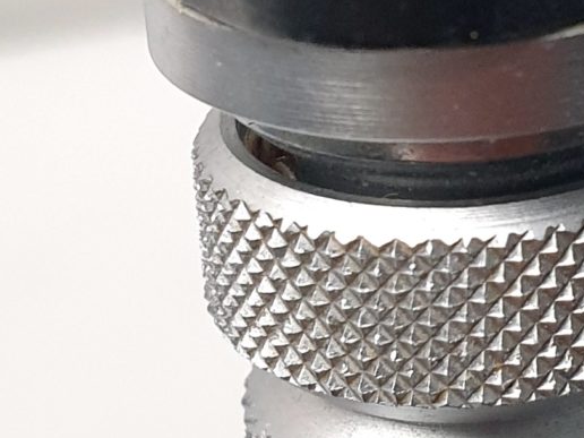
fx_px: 2176
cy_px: 17
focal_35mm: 129
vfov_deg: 11.4
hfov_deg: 15.1
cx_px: 543
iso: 200
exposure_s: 1/100
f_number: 2.4
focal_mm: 4.3
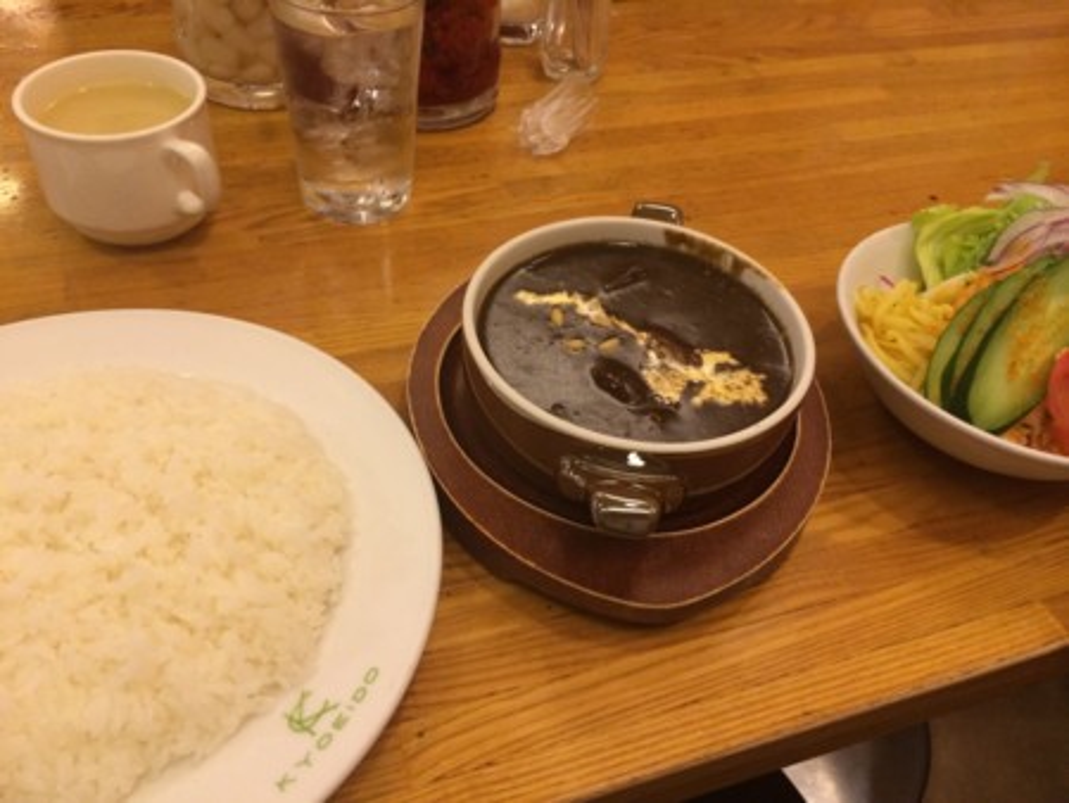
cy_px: 402
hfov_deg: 59.9
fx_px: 927
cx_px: 534
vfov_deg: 46.8
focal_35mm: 30
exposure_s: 1/33
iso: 250
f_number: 2.2
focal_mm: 4.12
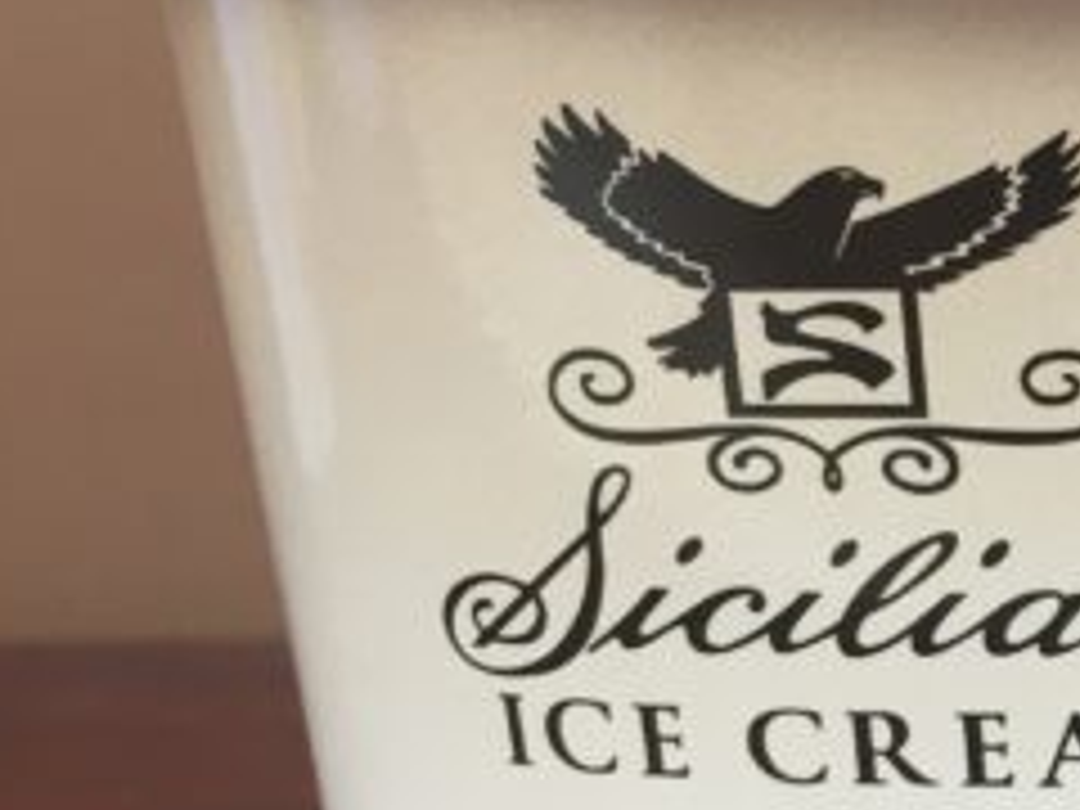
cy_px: 605
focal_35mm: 96
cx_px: 1510
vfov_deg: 15.3
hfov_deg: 18.6
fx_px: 2995
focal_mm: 4.15
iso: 64
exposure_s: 1/30
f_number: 2.2
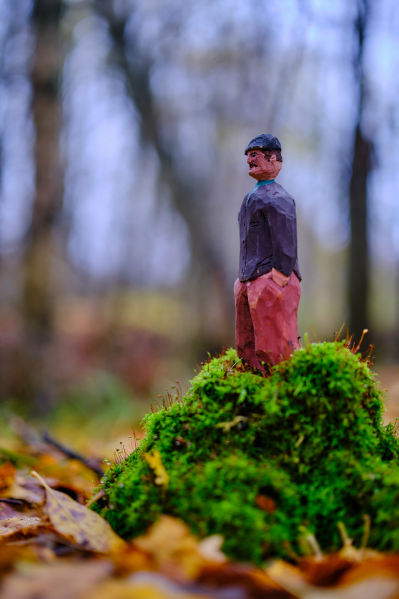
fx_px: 831
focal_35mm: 50
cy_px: 300
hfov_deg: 27.0
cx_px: 200
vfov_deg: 39.6
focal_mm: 33
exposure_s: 1/38
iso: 160
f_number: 1.4
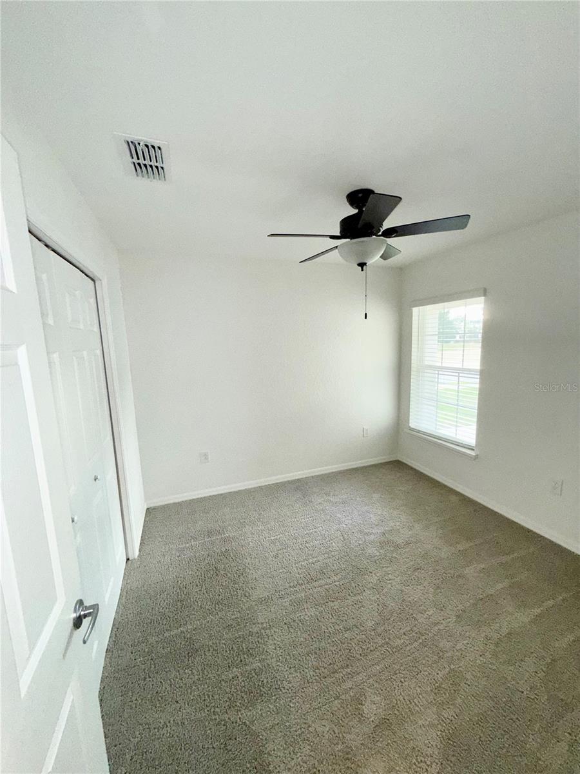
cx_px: 290
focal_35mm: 14
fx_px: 313
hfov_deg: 85.7
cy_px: 387
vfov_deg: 102.1
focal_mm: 2.22
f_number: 2.2
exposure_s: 1/120
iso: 125
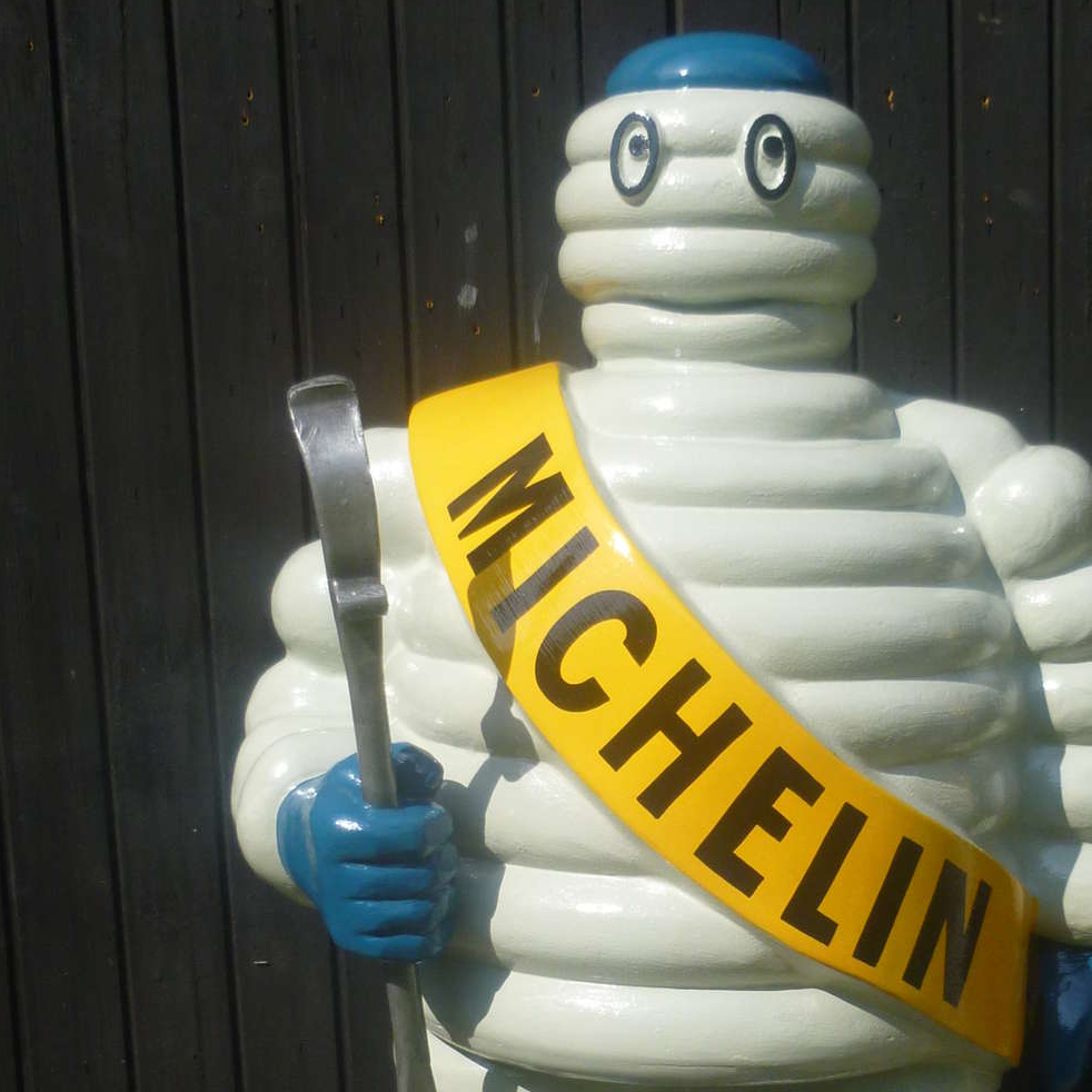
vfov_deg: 28.2
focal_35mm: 60
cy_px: 813
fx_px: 2141
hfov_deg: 28.5
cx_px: 683
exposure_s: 1/1000
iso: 100
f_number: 3.1
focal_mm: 4.5
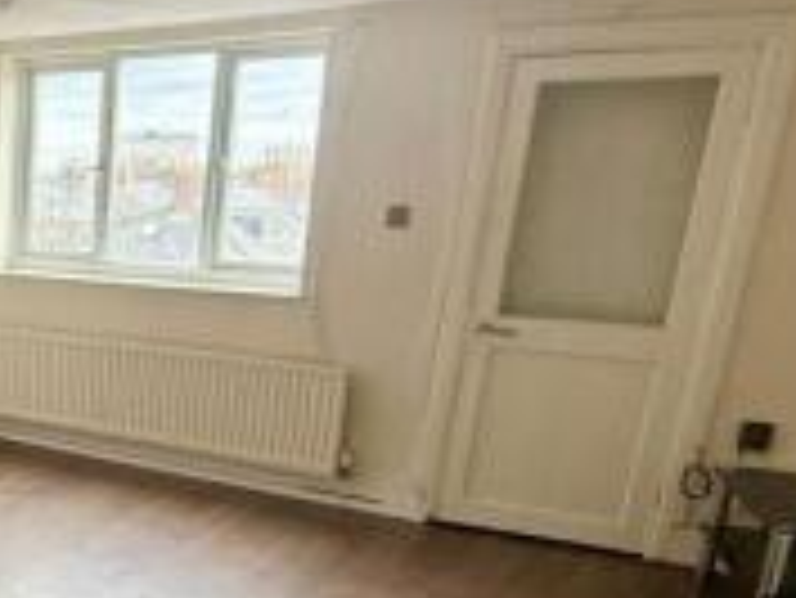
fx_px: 1058
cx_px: -133
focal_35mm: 46
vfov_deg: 30.8
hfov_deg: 34.1
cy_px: 479
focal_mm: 2.22
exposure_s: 1/99
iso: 160
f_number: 2.2
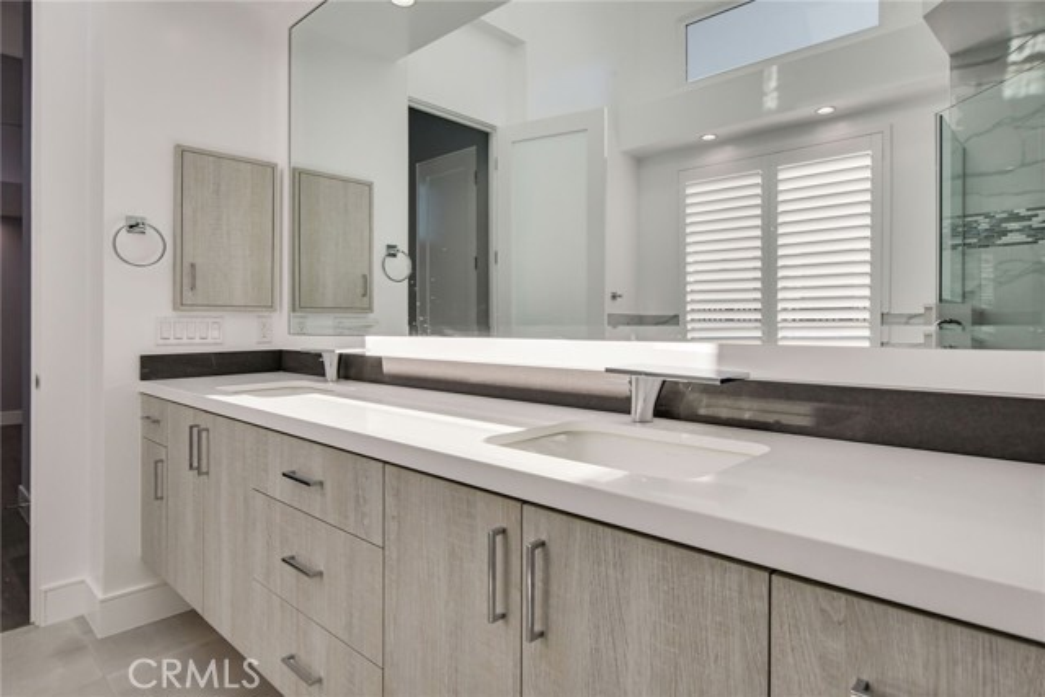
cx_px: 522
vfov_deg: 64.6
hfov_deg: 86.9
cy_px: 348
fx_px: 552
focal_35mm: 19
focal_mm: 13
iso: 1250
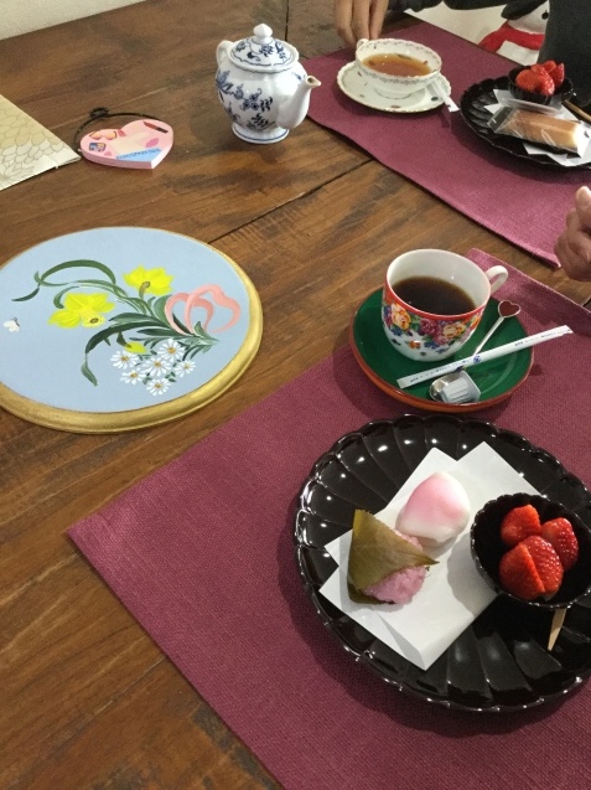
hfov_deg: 45.4
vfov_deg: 58.4
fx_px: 706
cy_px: 395
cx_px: 296
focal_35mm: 31
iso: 160
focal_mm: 3.3
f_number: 2.4
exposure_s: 1/30
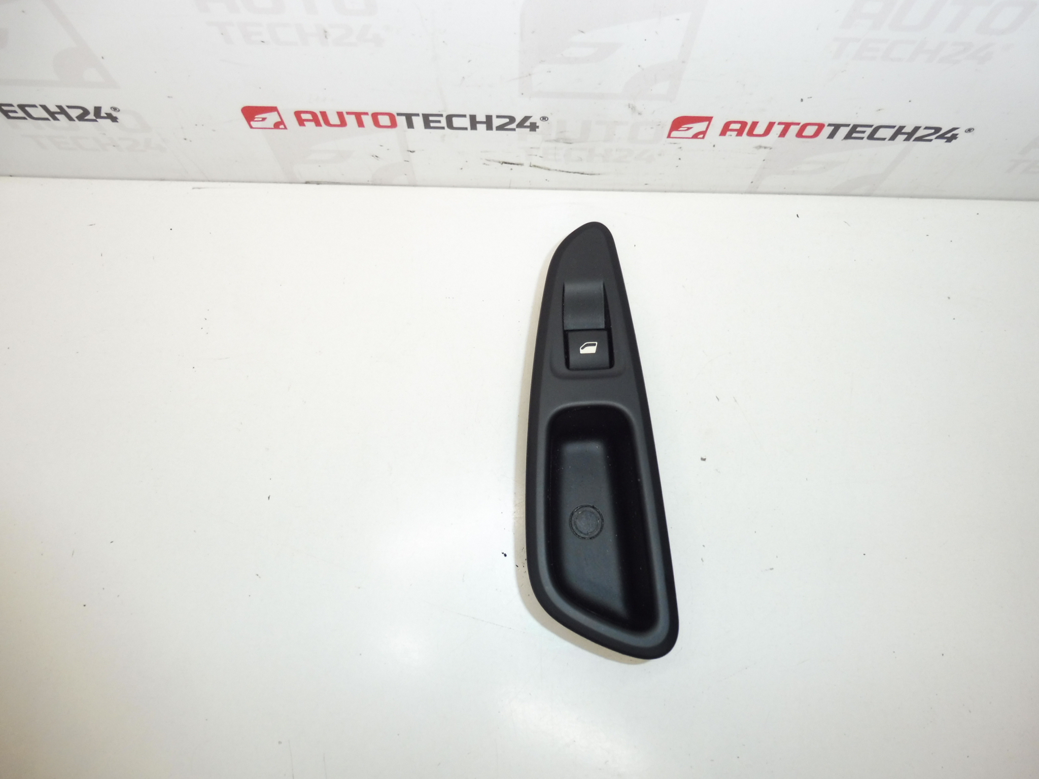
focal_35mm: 24
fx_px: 720
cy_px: 390
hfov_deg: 71.6
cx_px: 520
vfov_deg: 56.8
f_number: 4.5
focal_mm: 4.3
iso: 200
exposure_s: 1/160
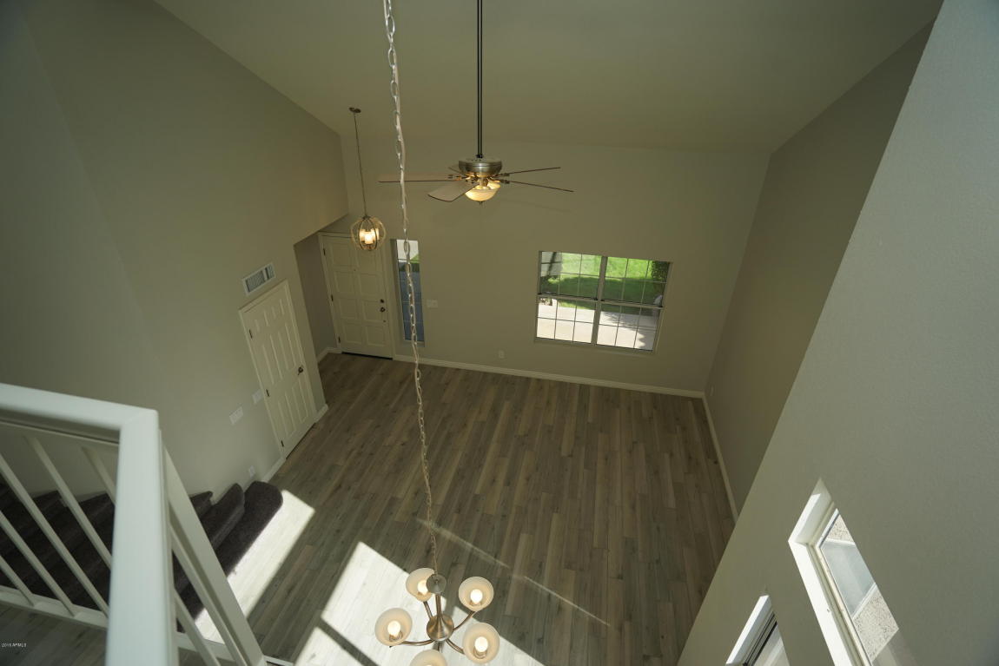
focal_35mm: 17
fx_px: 472
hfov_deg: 93.3
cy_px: 333
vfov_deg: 70.5
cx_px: 500
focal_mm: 17
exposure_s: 1/160
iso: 160
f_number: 4
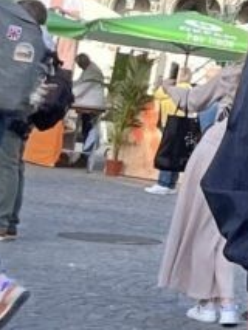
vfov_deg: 11.0
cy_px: -54
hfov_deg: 7.2
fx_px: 1680
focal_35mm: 176
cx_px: 811
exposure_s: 1/3311
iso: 50
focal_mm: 5.1
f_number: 1.6
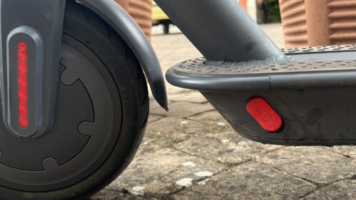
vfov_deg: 40.1
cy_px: 112
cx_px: 178
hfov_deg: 66.1
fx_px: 274
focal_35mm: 29
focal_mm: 5.7
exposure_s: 1/121
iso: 64
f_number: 1.5
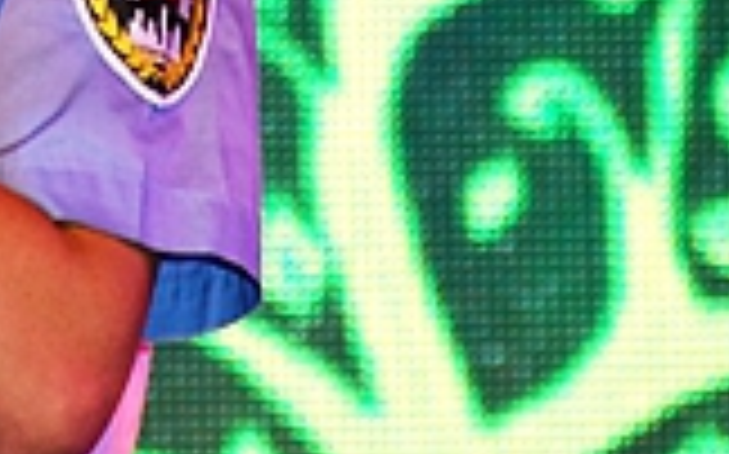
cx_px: -108
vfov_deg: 0.5
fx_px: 47907
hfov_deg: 0.9
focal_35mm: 2413
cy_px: -605
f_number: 5.6
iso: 800
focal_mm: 300
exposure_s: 1/90
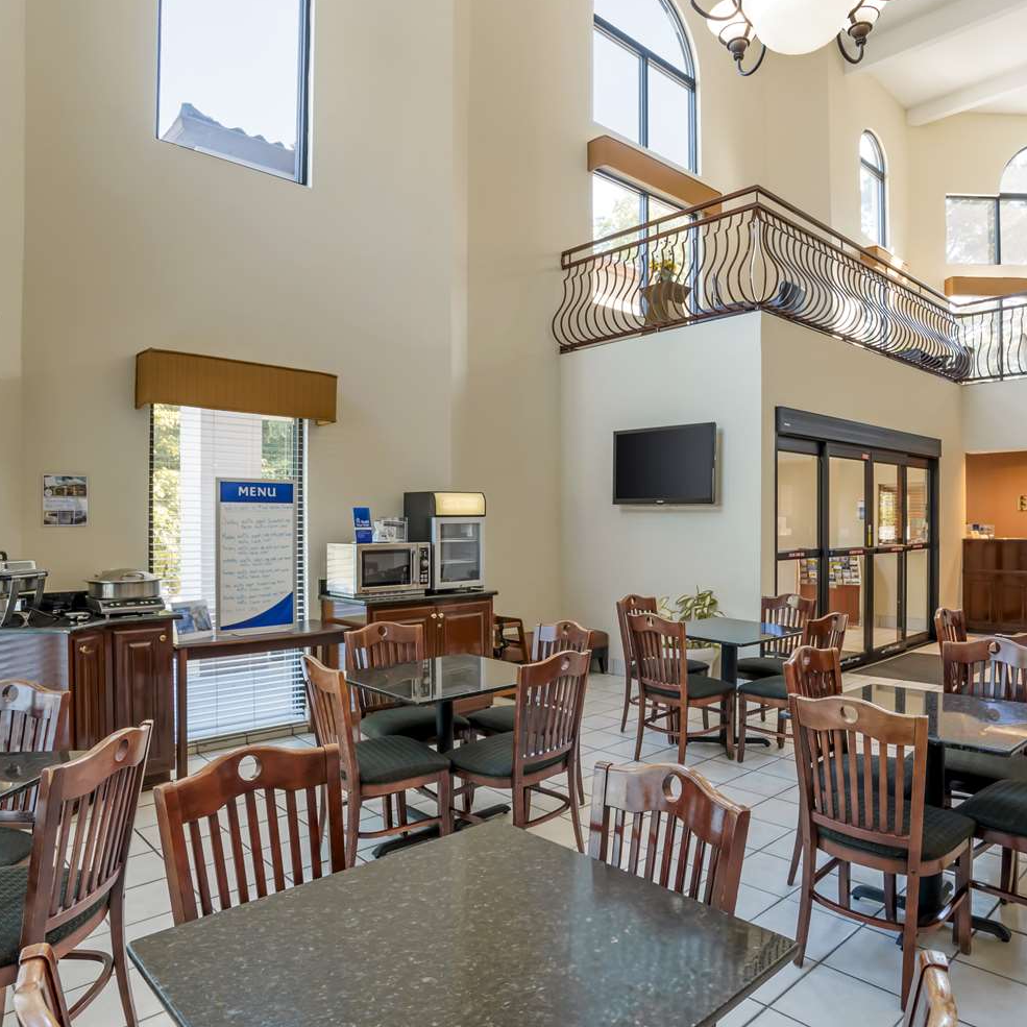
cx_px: 592
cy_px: 515
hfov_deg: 69.2
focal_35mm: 22
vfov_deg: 69.6
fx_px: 738
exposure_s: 1/2.5
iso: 400
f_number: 11
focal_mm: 17
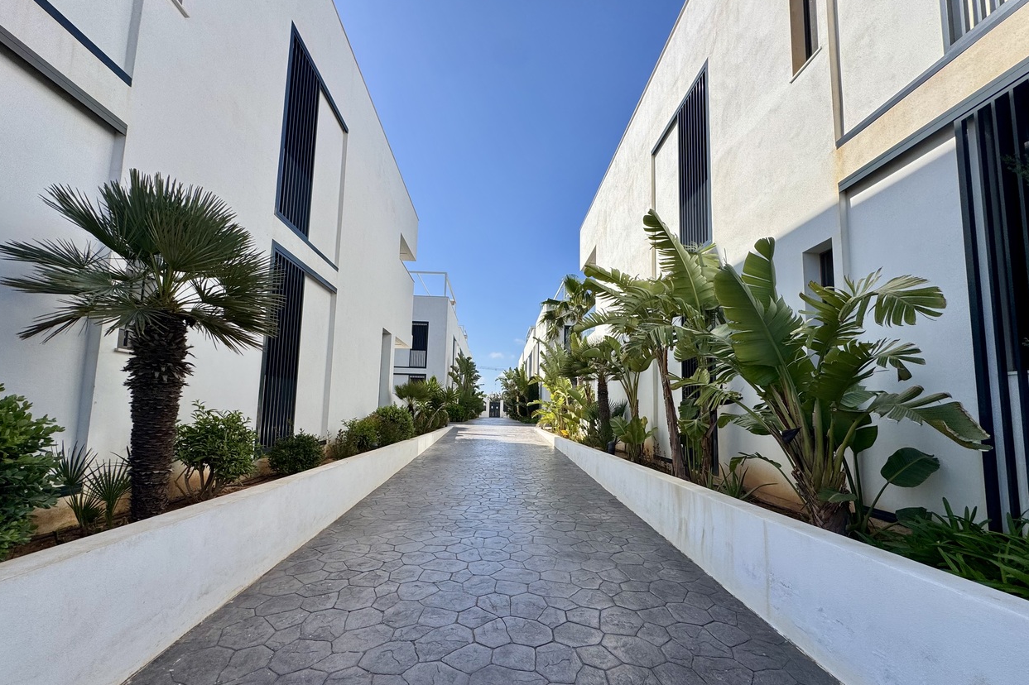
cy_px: 372
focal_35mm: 15
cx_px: 522
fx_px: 429
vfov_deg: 77.1
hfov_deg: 100.4
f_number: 2.2
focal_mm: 2.22
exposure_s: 1/1832
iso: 50
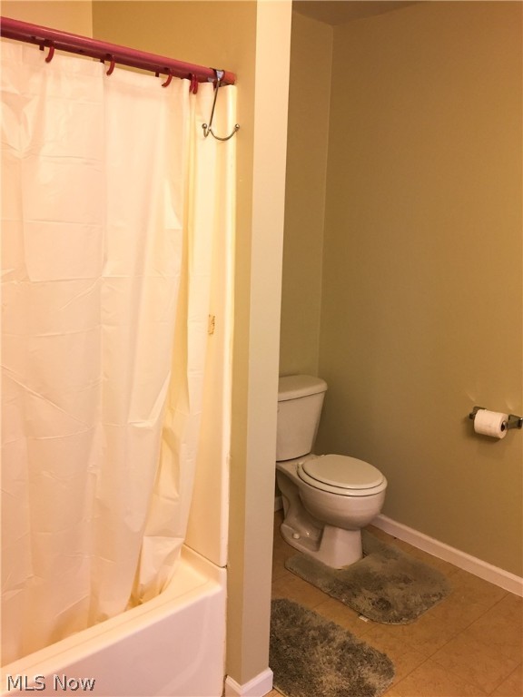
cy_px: 348
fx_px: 584
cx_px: 262
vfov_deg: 61.7
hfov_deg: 48.2
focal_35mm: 29
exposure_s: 1/30
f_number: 2.2
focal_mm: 4.15
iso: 64
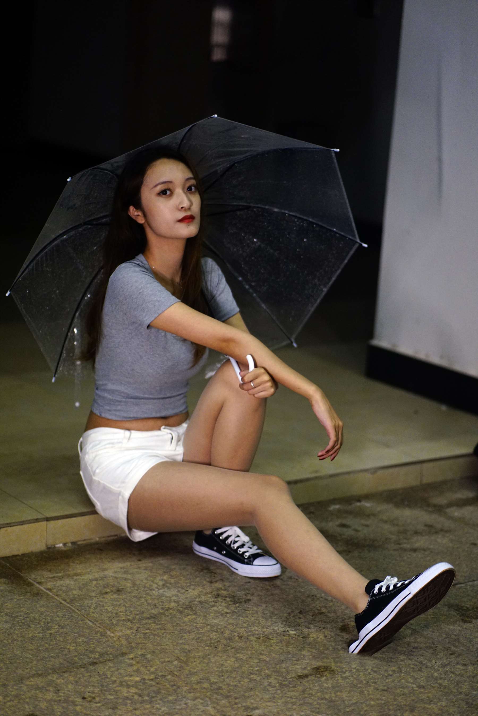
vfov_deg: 23.9
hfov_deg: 16.1
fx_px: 1691
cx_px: 239
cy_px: 358
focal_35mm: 85
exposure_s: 1/160
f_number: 1.8
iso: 2000
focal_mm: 85
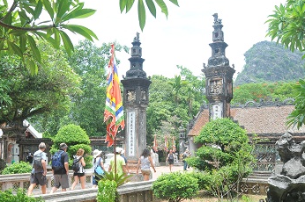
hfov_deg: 49.4
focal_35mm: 39
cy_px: 133
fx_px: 330
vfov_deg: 33.9
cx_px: 126
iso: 200
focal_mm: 18
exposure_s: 1/100
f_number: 9
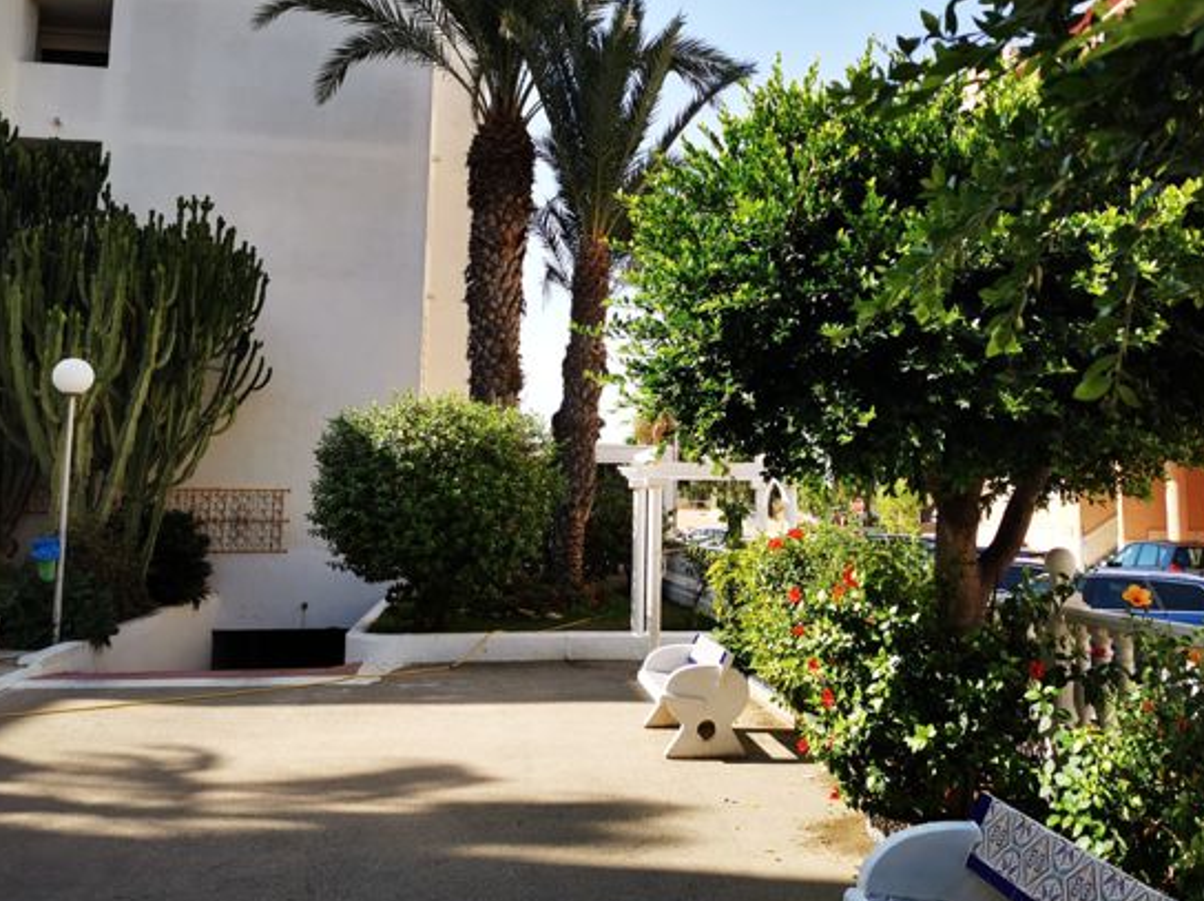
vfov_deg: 40.4
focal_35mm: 35
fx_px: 1216
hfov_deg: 52.4
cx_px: 698
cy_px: 352
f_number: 1.6
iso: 50
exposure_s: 1/1616
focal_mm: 5.56
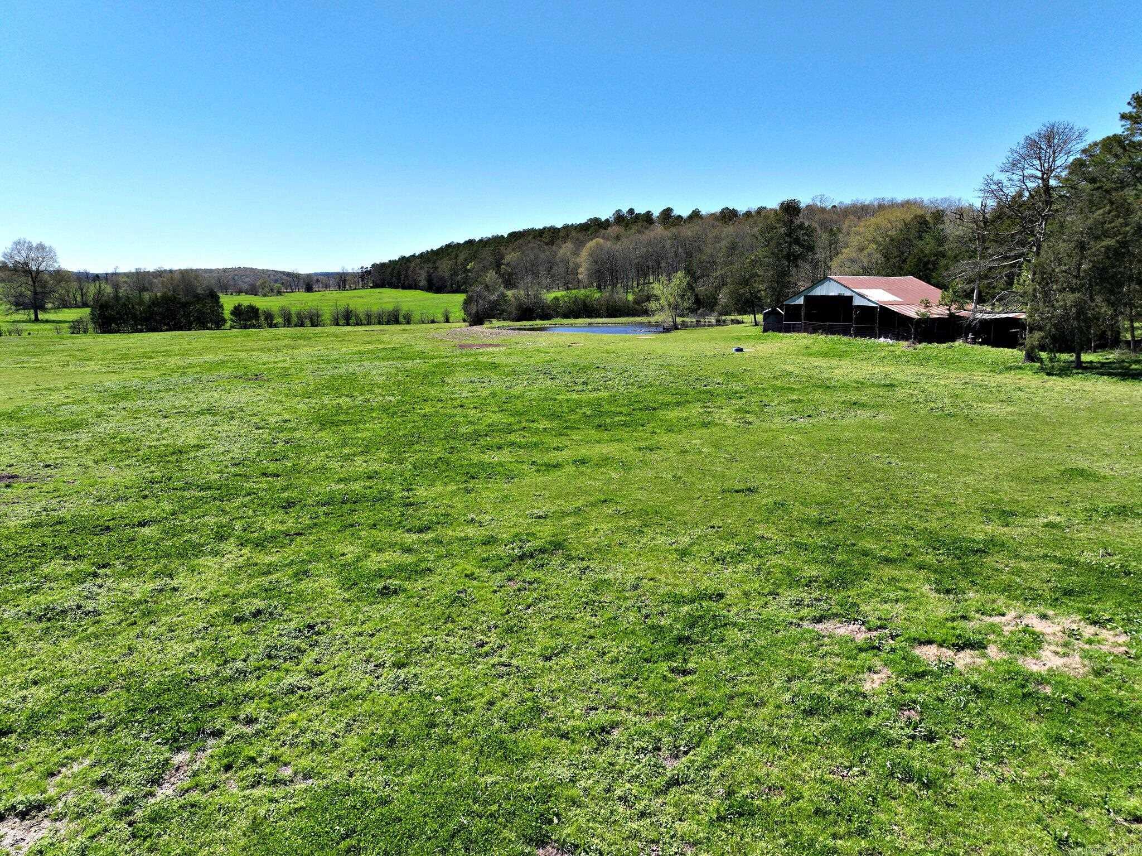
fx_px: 791
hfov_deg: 71.6
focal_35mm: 24
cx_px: 571
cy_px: 428
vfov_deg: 56.8
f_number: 2.8
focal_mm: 12.29
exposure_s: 1/2000
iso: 100
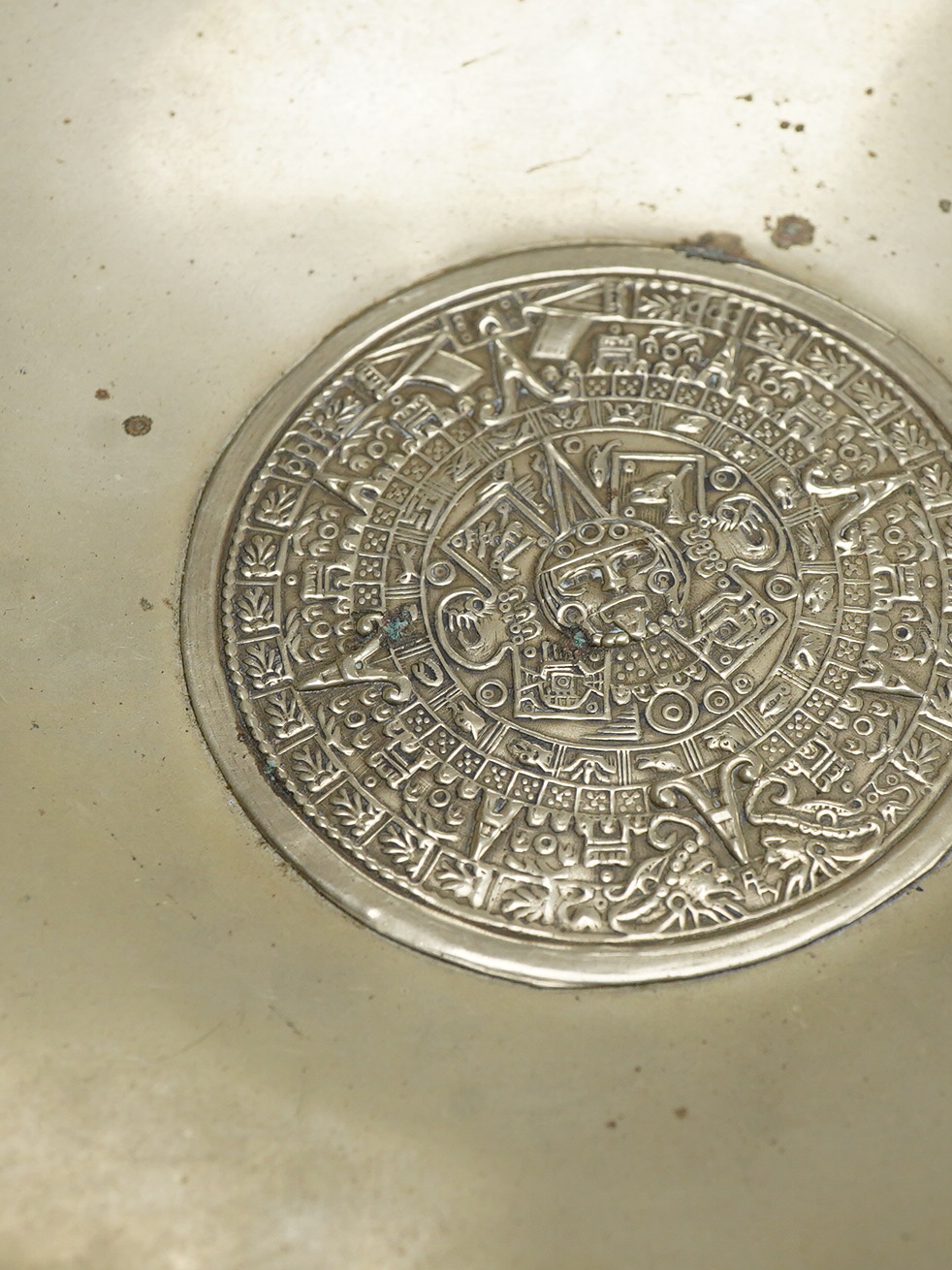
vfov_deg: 29.8
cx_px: 575
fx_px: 2384
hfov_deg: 22.5
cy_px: 635
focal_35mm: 65
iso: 1250
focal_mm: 30
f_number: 11
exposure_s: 1/125
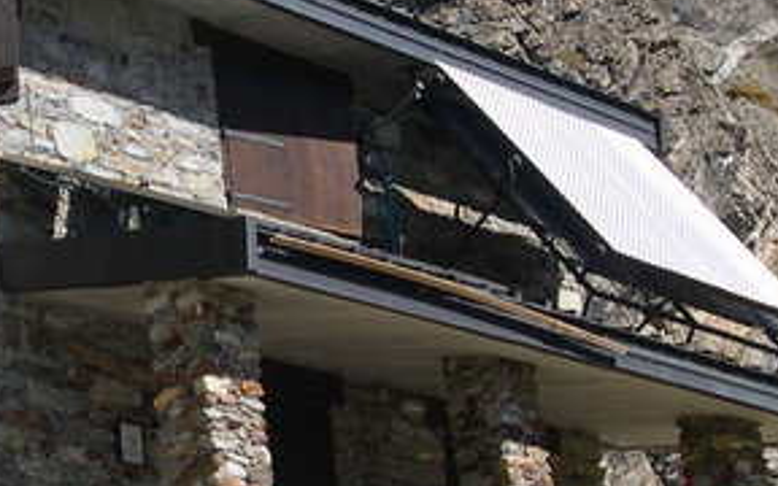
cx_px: 154
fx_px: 2375
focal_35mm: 112
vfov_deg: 11.7
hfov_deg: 18.4
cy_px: 227
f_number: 7.6
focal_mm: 8
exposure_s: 1/182
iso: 100
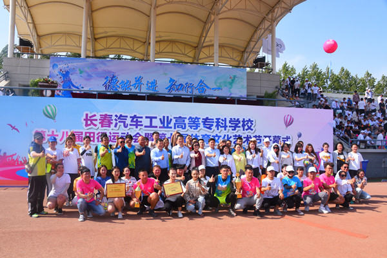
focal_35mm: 28
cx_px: 194
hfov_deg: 65.5
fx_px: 301
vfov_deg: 46.4
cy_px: 129
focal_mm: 28
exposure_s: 1/400
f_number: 11
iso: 500
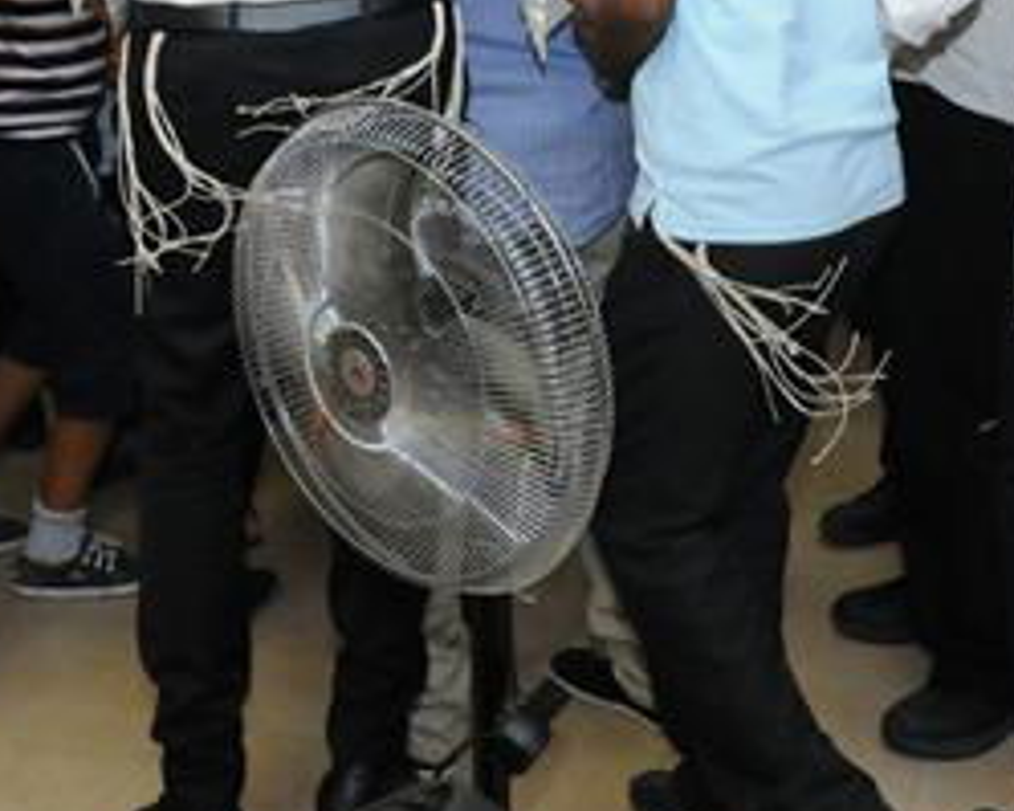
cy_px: -45
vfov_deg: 21.1
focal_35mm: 69
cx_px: 652
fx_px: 2081
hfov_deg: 27.3
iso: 1600
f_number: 7.1
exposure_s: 1/125
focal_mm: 17
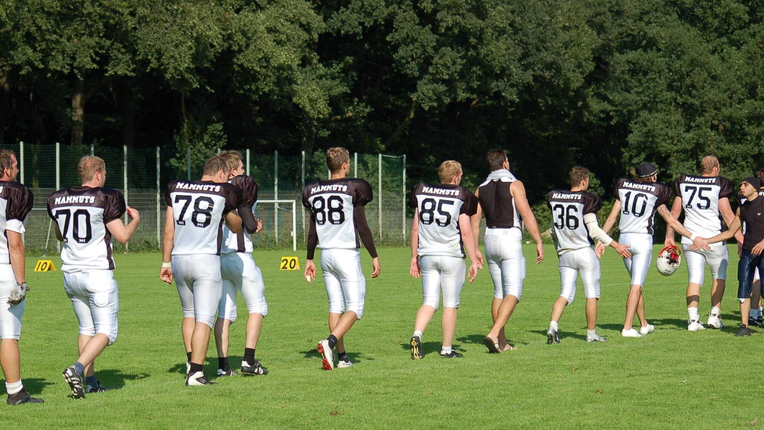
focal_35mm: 119
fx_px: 2411
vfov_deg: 10.2
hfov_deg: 18.0
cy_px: 268
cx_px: 360
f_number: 5.6
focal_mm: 70
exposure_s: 1/1250
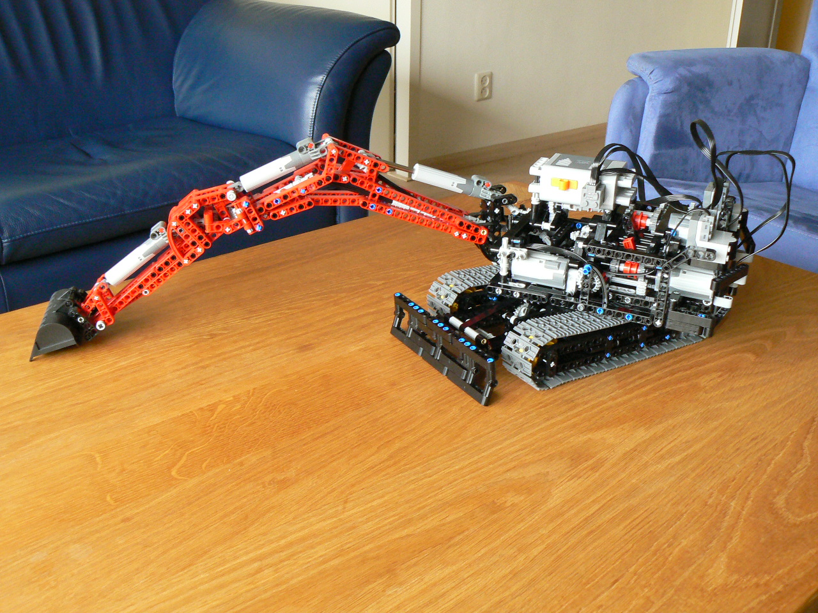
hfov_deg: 51.4
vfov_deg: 39.7
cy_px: 306
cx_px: 409
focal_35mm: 36
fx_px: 851
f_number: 4
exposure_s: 1/2
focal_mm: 6
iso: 200
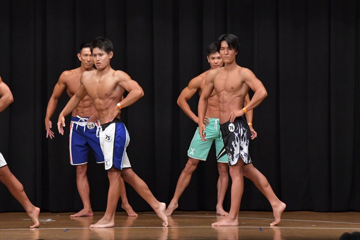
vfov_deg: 6.3
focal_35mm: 217
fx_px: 2169
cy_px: 120
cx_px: 180
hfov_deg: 9.5
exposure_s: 1/400
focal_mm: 145
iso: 6400
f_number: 5.6
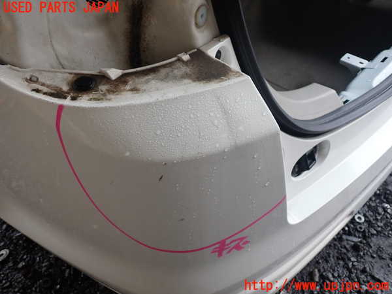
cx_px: 196
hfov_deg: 60.0
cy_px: 147
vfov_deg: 46.8
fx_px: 340
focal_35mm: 30
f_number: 2.3
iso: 200
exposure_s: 1/50
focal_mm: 5.4
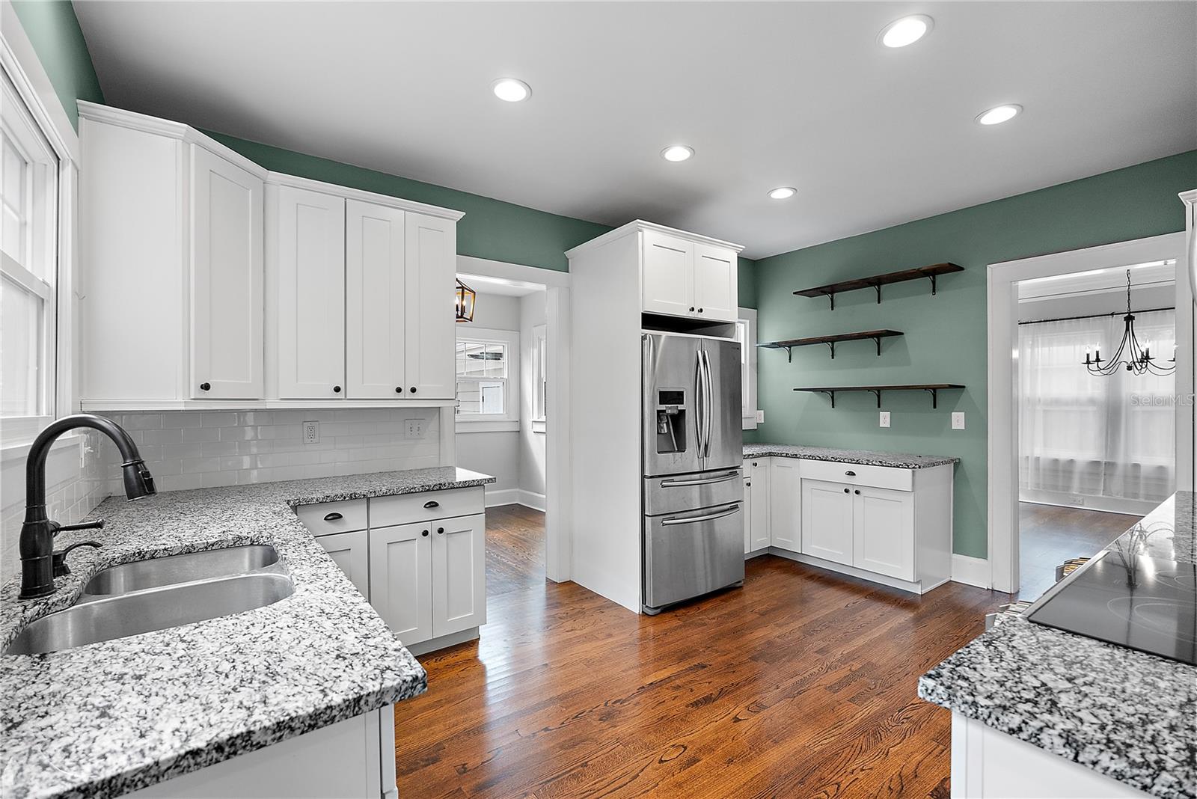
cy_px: 400
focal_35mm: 16
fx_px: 532
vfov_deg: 73.8
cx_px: 598
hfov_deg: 96.7
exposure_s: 1/100
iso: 1600
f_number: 4
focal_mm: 16
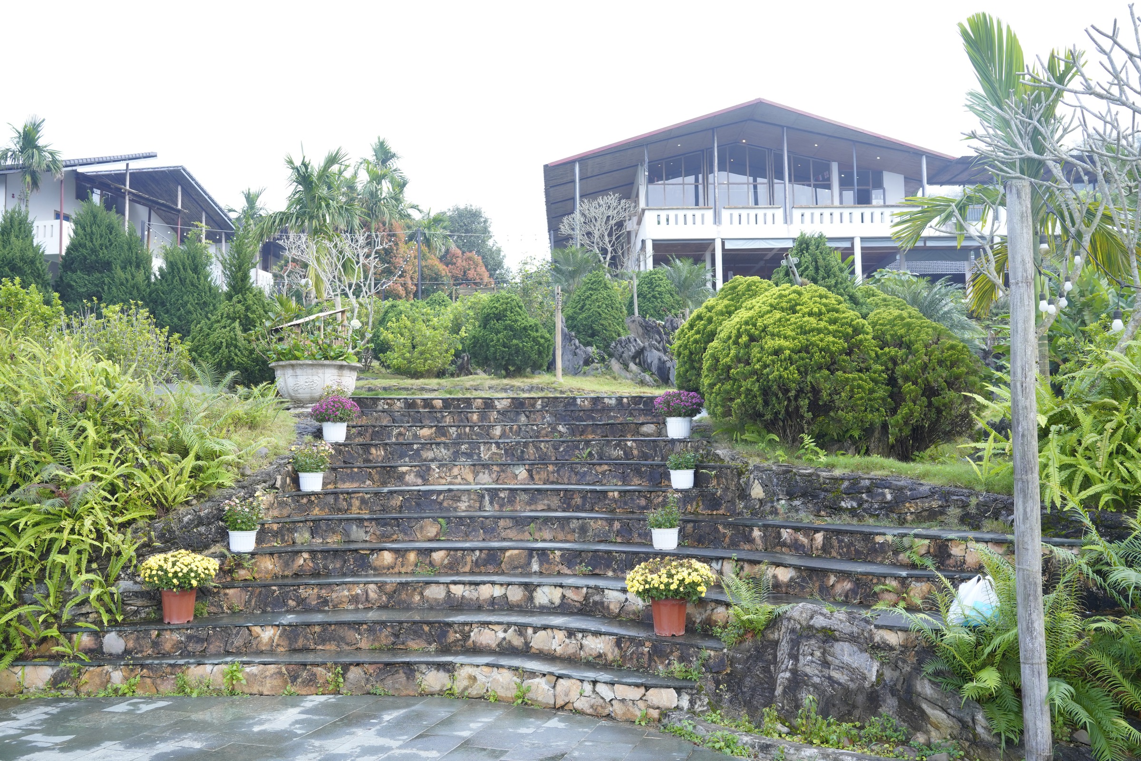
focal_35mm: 31
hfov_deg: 60.9
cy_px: 380
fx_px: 970
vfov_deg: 42.8
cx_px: 570
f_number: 5
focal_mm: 30.6
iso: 640
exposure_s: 1/320
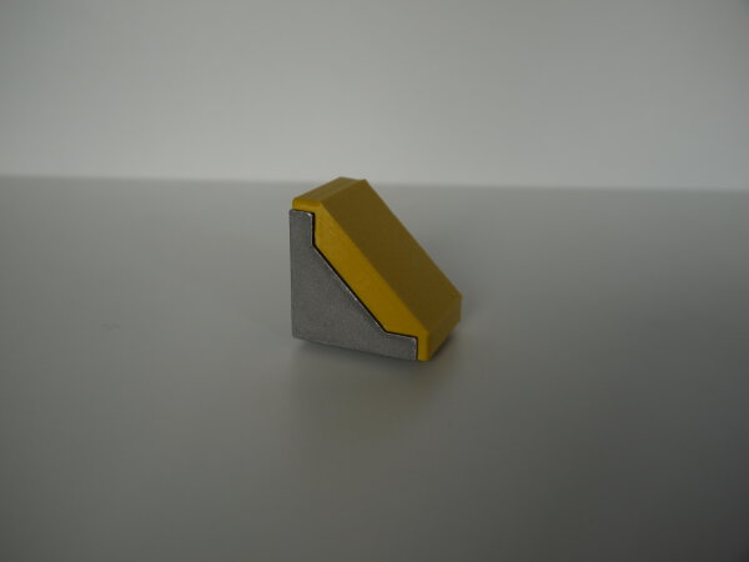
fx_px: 865
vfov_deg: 36.0
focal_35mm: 40
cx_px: 374
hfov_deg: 46.8
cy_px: 281
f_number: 4.2
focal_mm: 20
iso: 100
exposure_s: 1/50
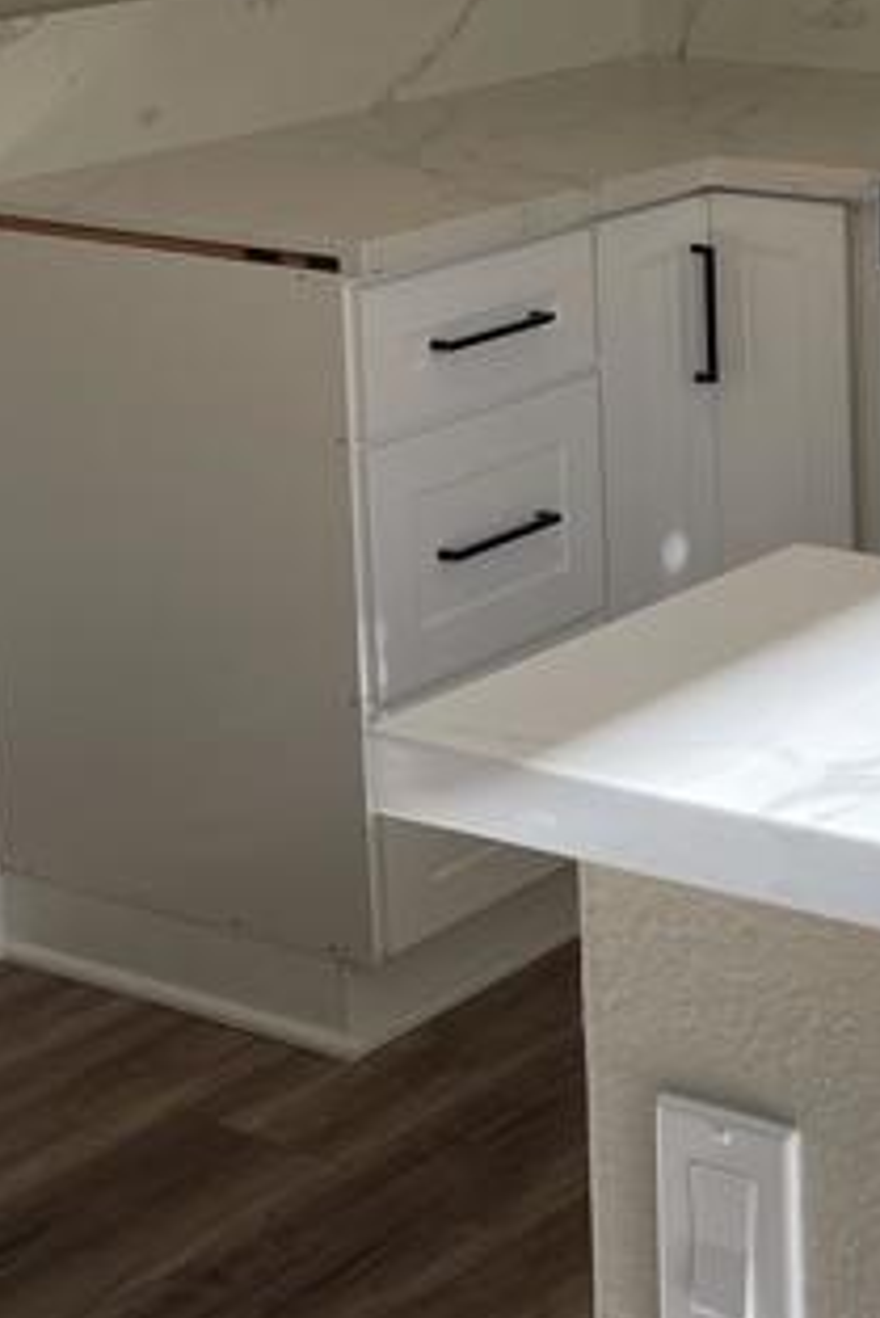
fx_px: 3113
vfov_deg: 23.1
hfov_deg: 15.2
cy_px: 67
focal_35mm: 85
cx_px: 1196
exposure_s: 1/282
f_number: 1.6
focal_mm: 5.1
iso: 32
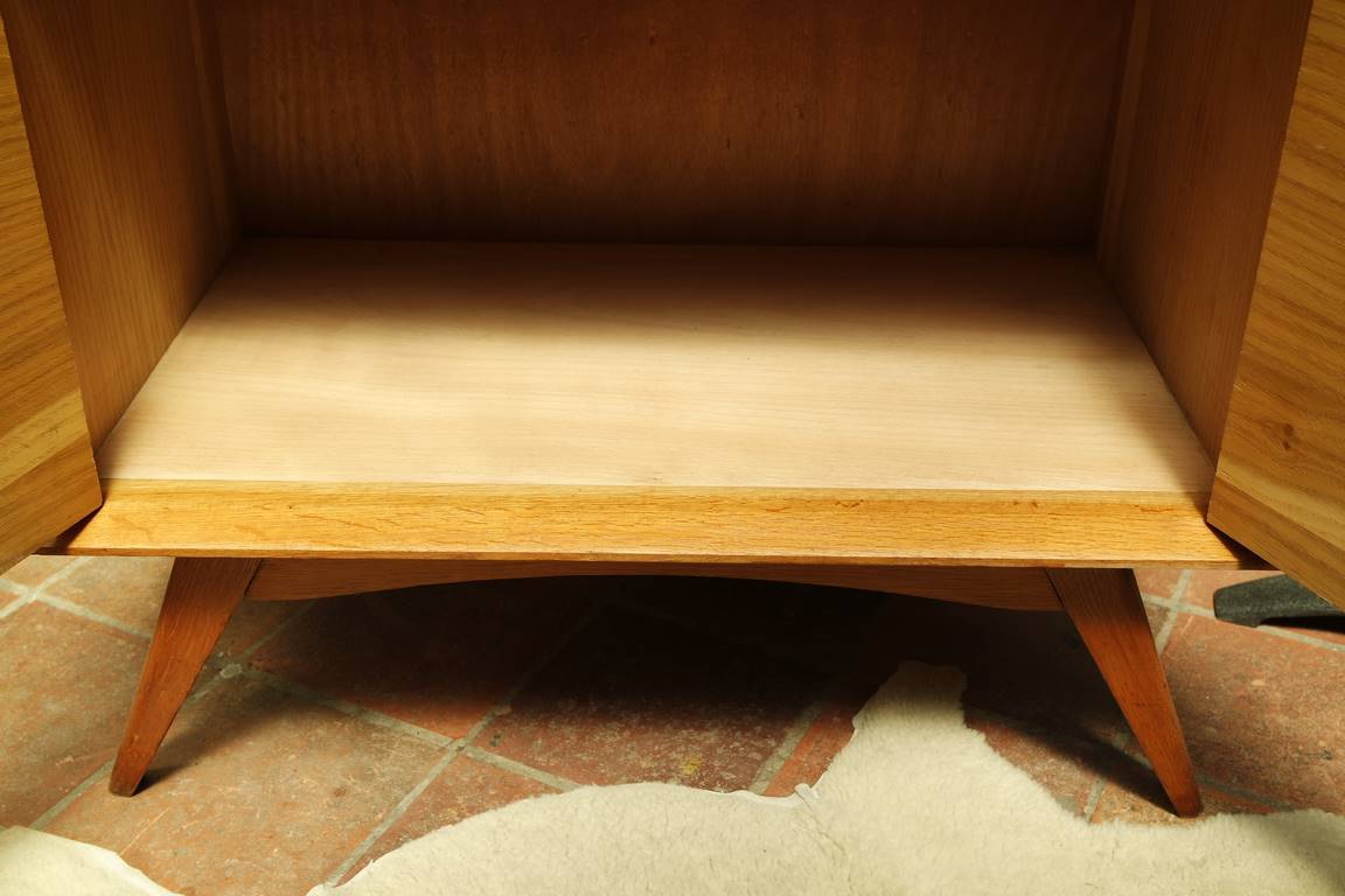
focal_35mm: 43
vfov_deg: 31.2
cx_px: 672
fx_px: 1606
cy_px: 448
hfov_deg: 45.4
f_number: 4.5
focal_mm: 28
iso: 100
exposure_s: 1/160
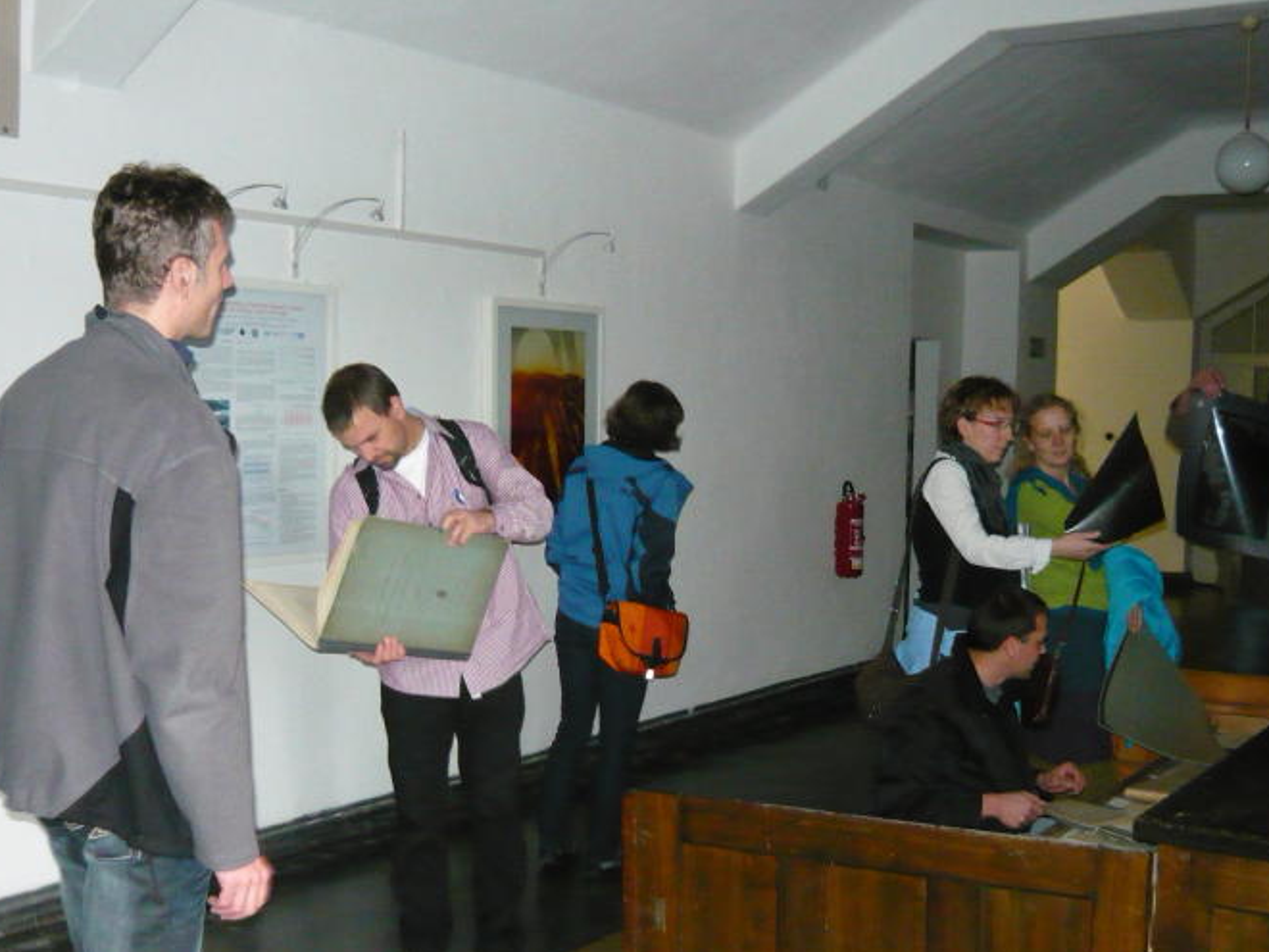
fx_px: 1466
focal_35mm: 40
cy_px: 540
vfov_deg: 35.9
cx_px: 621
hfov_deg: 46.8
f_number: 2.8
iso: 800
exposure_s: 1/30
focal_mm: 5.5
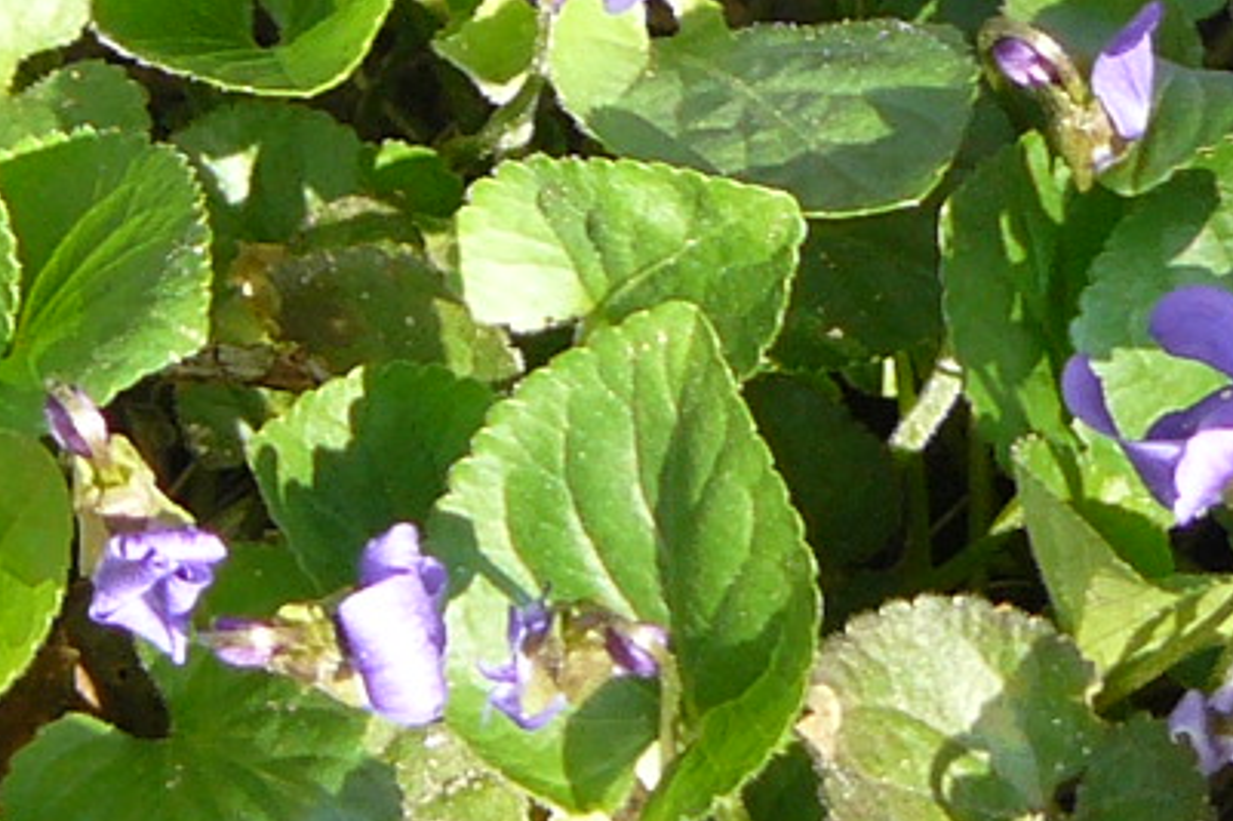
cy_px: -101
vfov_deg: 2.2
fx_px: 21157
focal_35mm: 618
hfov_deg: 3.3
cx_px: 683
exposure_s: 1/80
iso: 100
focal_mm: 20.7
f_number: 3.2
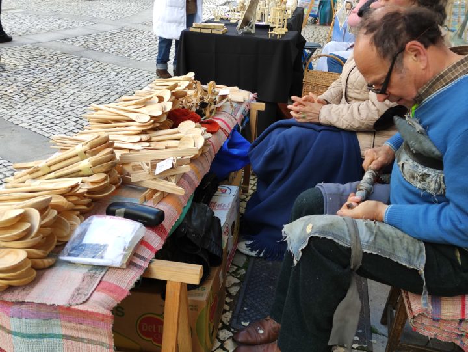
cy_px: 176
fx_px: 338
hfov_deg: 69.4
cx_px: 234
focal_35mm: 25
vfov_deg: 54.9
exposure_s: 1/103
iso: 100
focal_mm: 5.43
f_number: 1.89
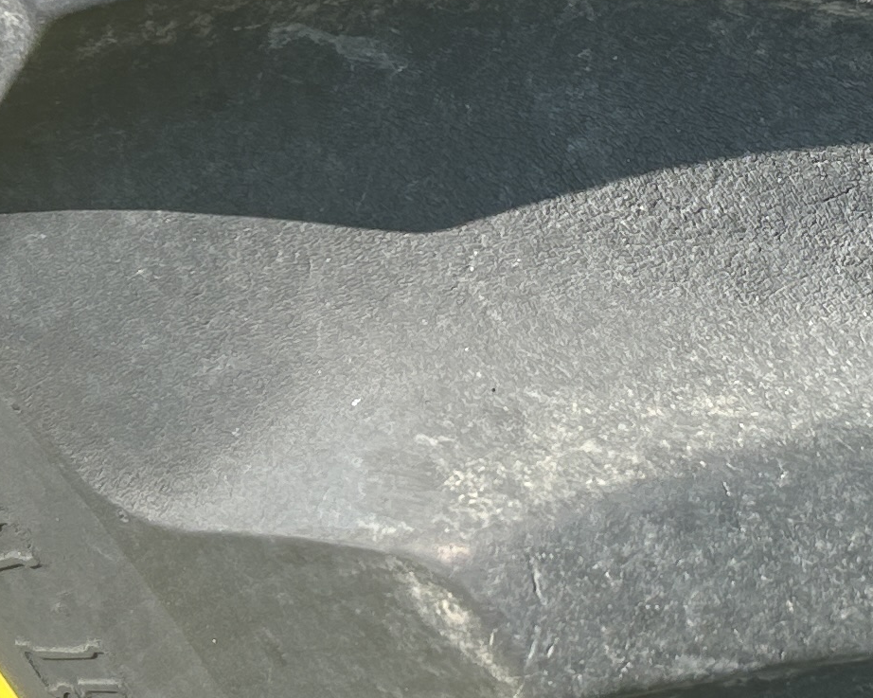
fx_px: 2867
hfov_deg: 17.1
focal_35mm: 111
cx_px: 768
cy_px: 145
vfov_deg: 13.8
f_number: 1.5
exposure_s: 1/1089
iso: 50
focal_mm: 5.7
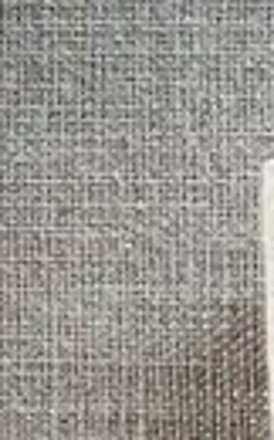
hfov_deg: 6.3
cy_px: 1239
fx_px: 2239
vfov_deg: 9.3
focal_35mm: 187
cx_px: 903
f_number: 1.6
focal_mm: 4.2
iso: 80
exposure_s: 1/121
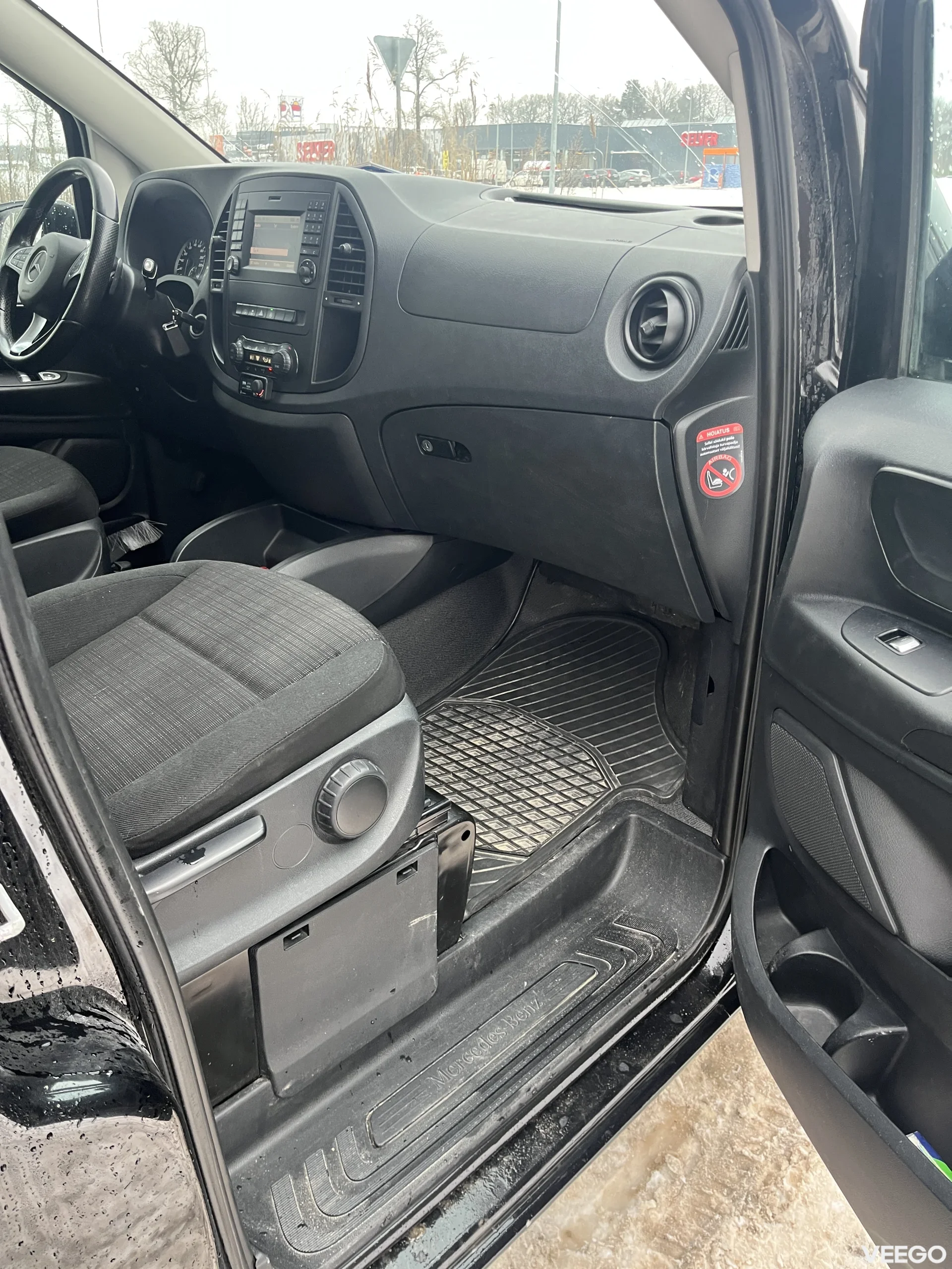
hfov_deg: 53.1
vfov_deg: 67.3
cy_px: 634
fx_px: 953
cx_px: 476
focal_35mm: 26
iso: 125
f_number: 1.6
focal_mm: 5.1
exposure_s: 1/84
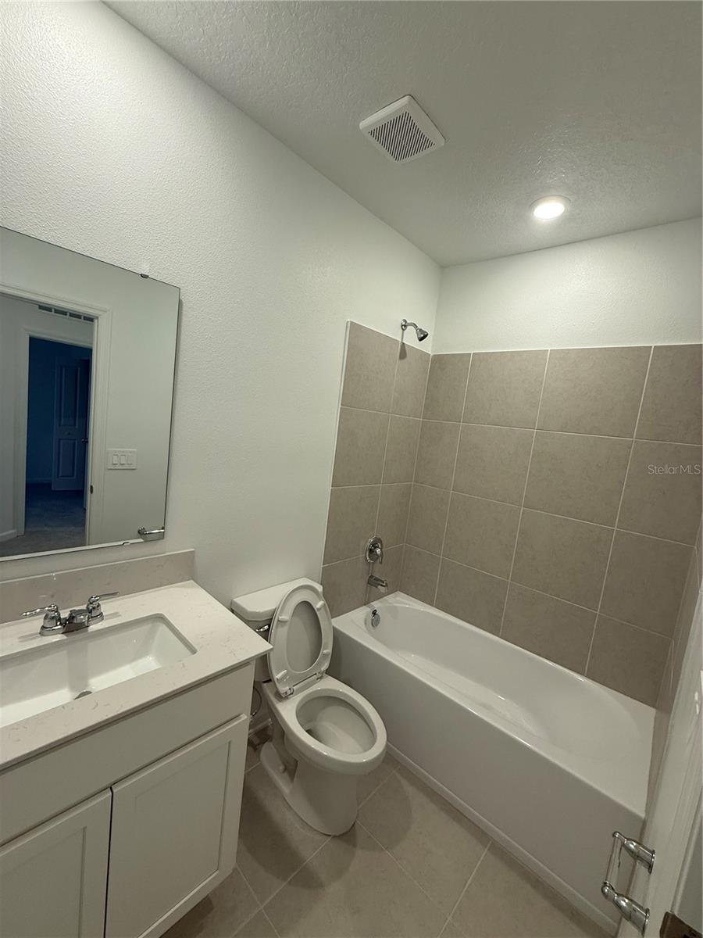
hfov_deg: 85.7
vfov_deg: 102.1
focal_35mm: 14
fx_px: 379
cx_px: 352
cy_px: 469
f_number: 2.2
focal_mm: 2.22
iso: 160
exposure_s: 1/120
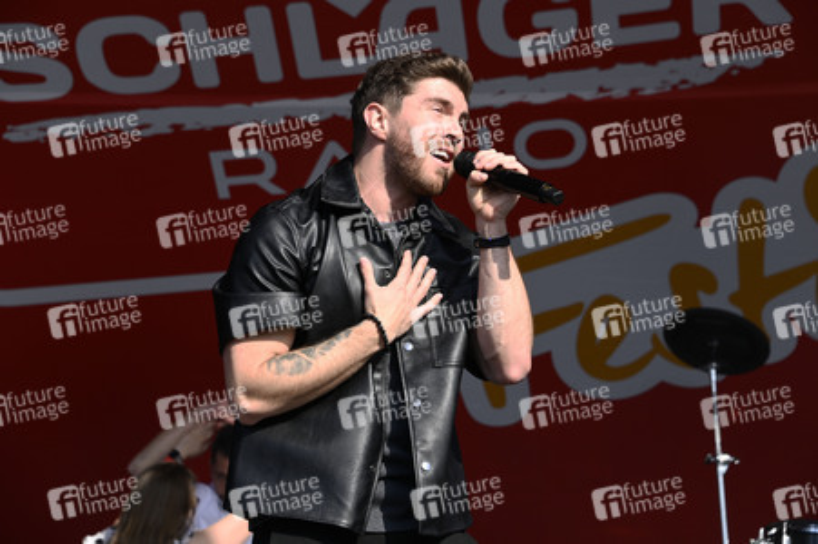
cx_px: 409
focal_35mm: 116
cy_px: 272
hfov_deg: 17.7
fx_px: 2634
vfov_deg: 11.8
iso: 400
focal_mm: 116
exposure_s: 1/160
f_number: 7.1
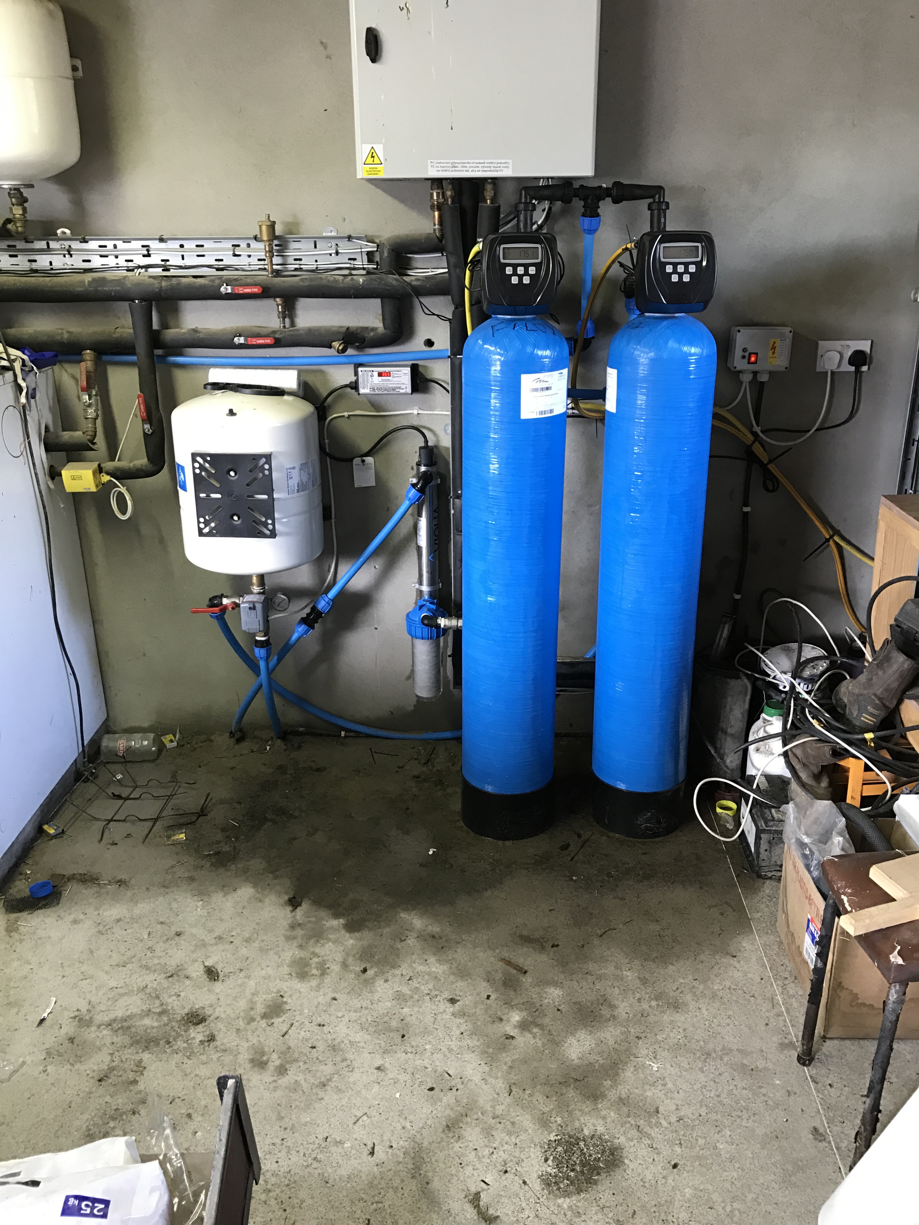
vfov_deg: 63.4
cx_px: 460
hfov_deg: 49.7
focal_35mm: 28
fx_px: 991
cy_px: 612
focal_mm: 3.99
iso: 40
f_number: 1.8
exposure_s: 1/20
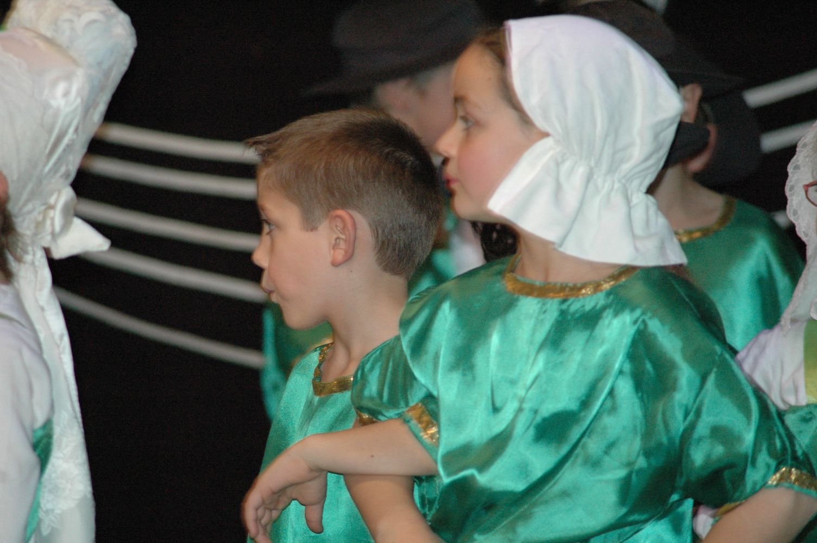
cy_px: 272
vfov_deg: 4.4
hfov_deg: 6.5
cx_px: 408
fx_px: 7142
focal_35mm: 315
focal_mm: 210
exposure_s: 1/60
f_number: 5
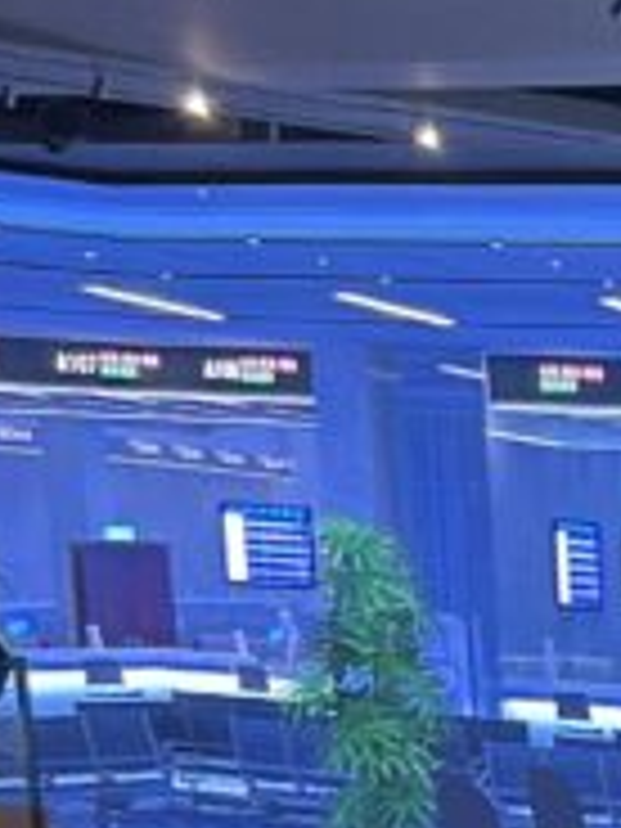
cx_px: 1634
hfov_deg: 8.9
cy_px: 1634
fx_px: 3468
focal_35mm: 145
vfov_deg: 12.1
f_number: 1.5
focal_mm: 5.7
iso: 250
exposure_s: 1/60
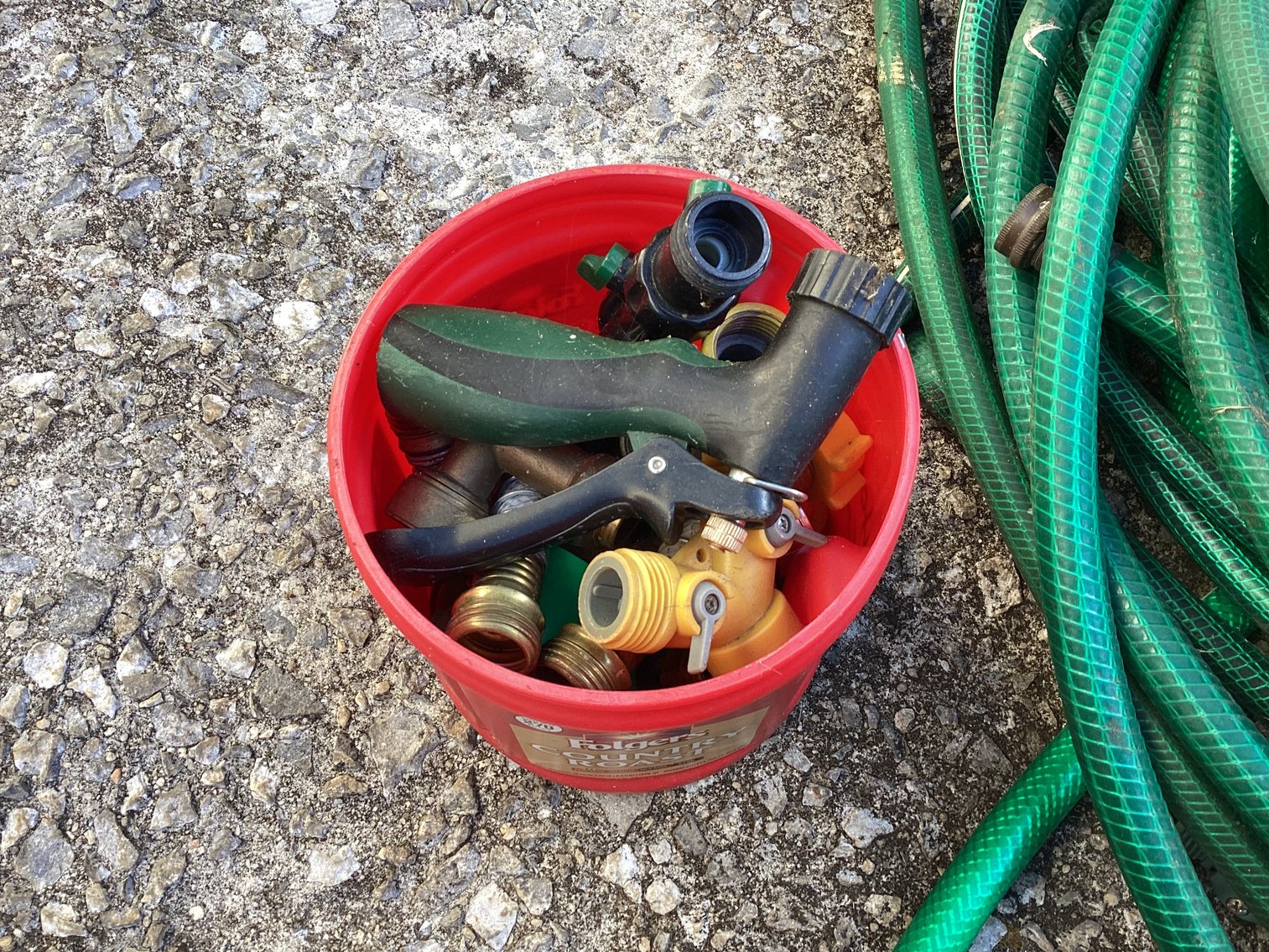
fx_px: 1137
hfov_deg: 58.3
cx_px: 634
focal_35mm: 31
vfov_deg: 45.4
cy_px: 476
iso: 25
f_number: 2.4
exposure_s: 1/107
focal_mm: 3.3
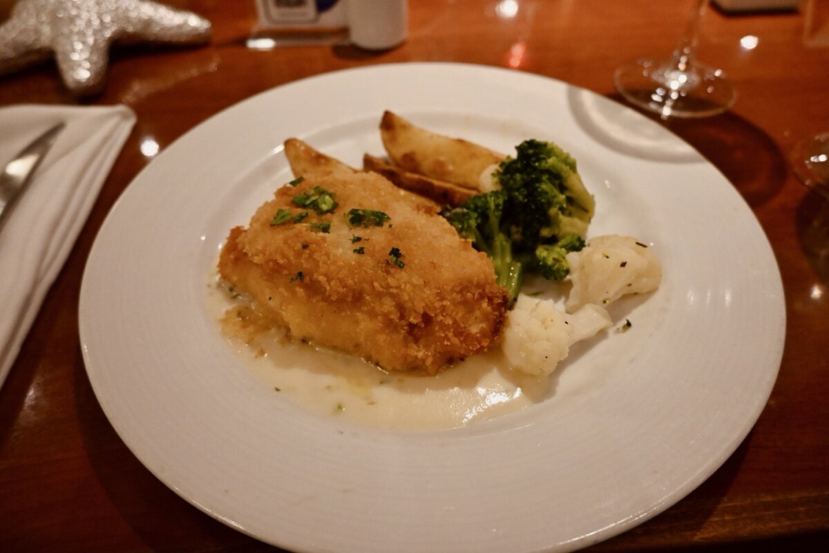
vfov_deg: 53.1
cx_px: 414
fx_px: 553
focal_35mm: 24
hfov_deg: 73.7
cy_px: 276
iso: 3200
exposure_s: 1/80
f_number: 3.5
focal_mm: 16
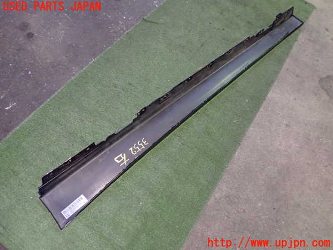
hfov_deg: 60.0
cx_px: 166
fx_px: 289
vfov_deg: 46.8
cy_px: 125
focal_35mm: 30
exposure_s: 1/30
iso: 640
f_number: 2.3
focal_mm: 5.4
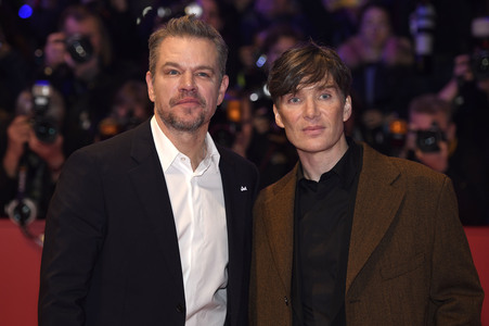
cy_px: 163
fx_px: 1520
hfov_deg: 18.3
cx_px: 244
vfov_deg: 12.2
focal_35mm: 112
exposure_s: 1/640
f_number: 3.5
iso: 800
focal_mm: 112
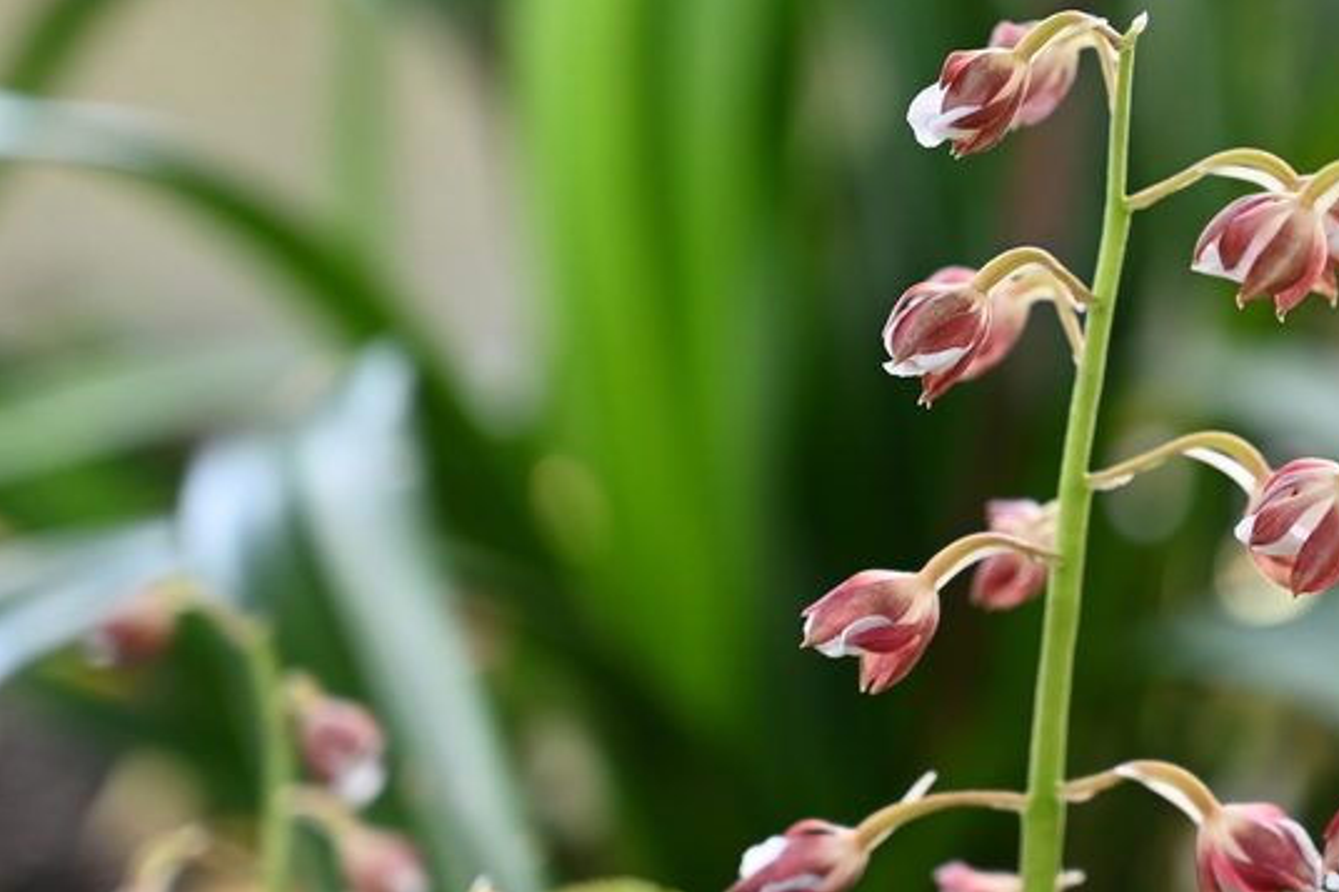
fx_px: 5057
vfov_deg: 10.1
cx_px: 1279
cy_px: 224
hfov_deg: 14.9
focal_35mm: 136
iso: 1000
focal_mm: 64
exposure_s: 1/125
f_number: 4
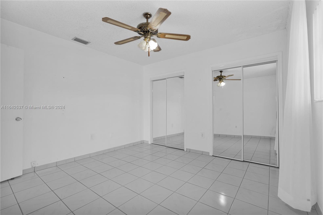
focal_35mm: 16
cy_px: 108
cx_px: 162
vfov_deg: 73.7
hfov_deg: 96.7
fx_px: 144
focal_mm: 16
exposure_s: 1/30
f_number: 8
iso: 200
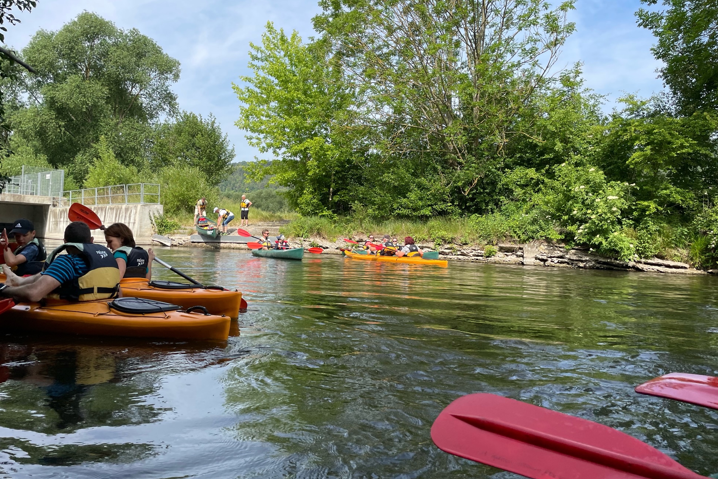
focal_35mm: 28
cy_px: 216
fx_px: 558
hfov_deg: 65.5
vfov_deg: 46.3
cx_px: 352
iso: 32
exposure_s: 1/1984
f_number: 1.6
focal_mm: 4.2
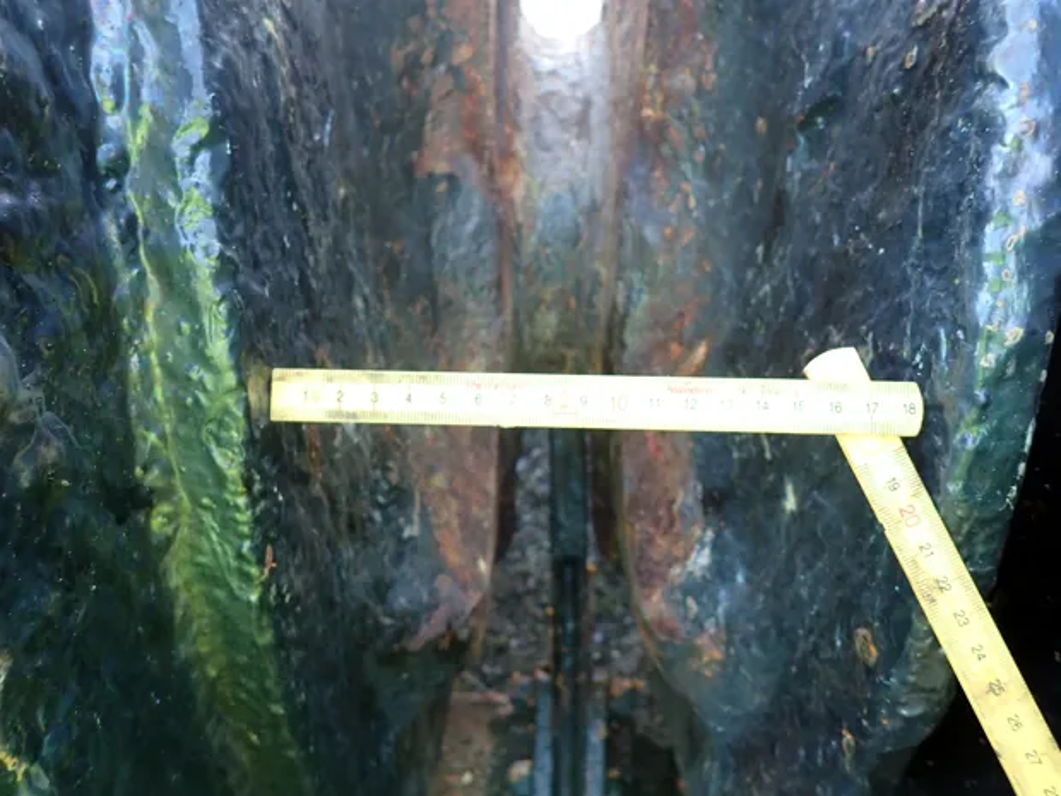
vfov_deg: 54.9
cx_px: 530
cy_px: 398
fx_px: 766
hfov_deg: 69.4
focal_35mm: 25
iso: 200
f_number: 2
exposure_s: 1/40
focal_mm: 4.5
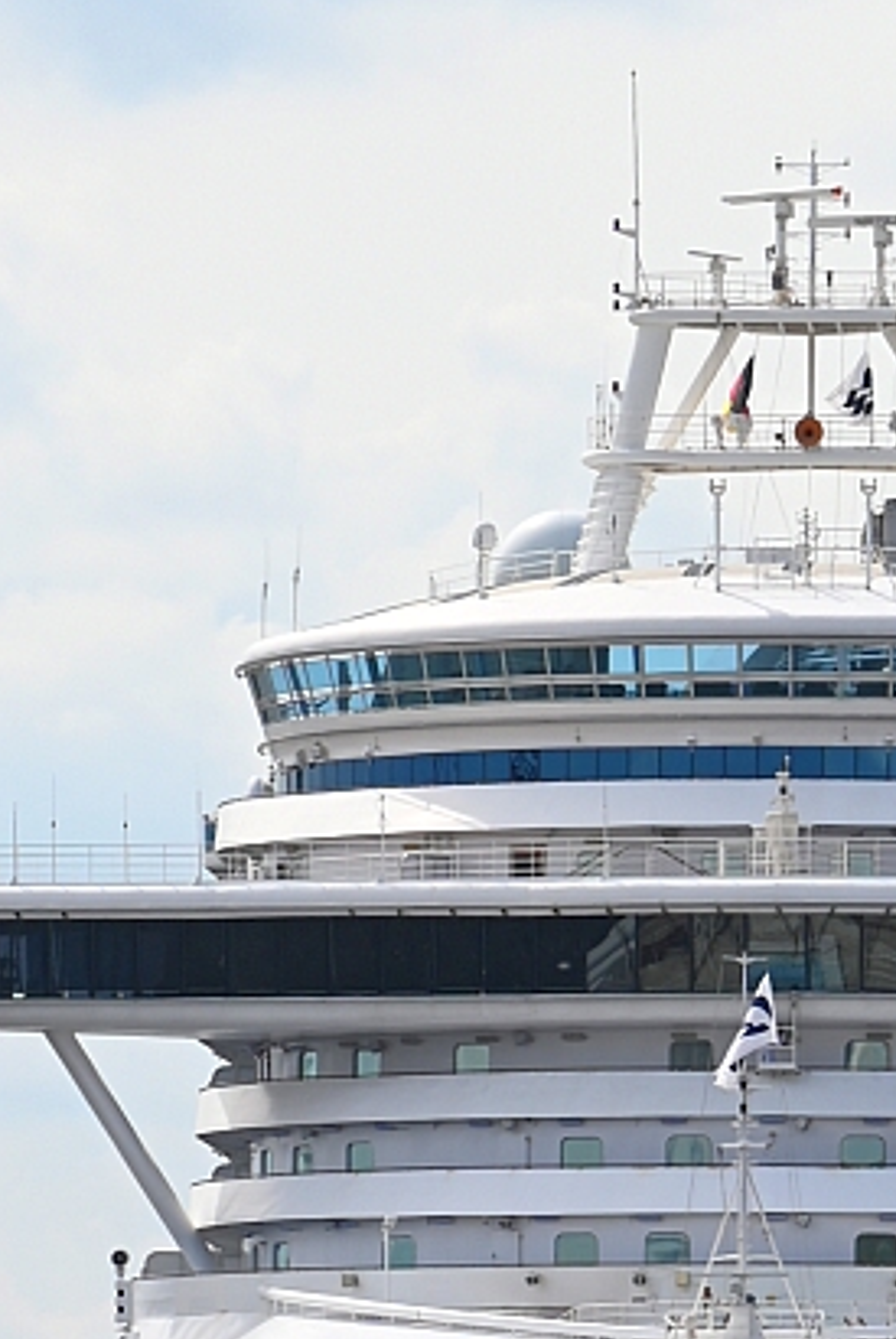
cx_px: 758
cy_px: 1059
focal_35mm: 299
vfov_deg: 6.9
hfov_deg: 4.6
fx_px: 11134
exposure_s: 1/500
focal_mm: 120
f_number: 5.6
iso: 100
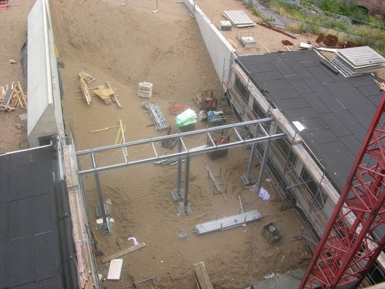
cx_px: 192
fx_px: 389
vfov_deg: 40.7
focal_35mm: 35
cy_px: 144
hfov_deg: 52.6
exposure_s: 1/75.9
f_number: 4
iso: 50
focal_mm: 8.9
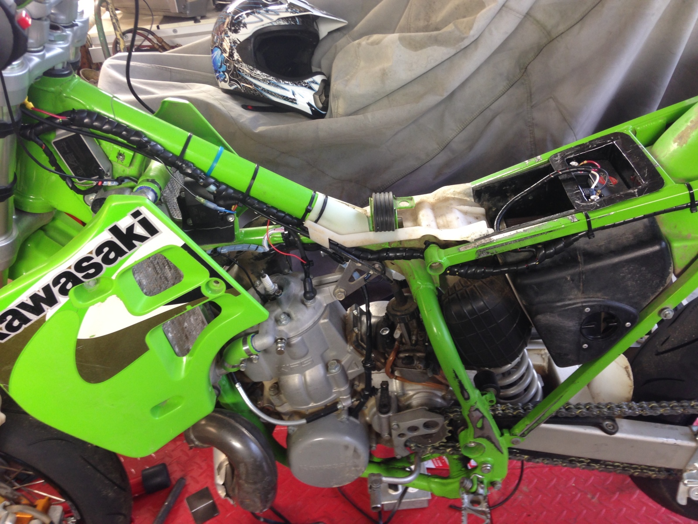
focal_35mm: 33
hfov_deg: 55.4
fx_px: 665
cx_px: 349
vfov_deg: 42.9
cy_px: 262
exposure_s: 1/24
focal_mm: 4.12
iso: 50
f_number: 2.4
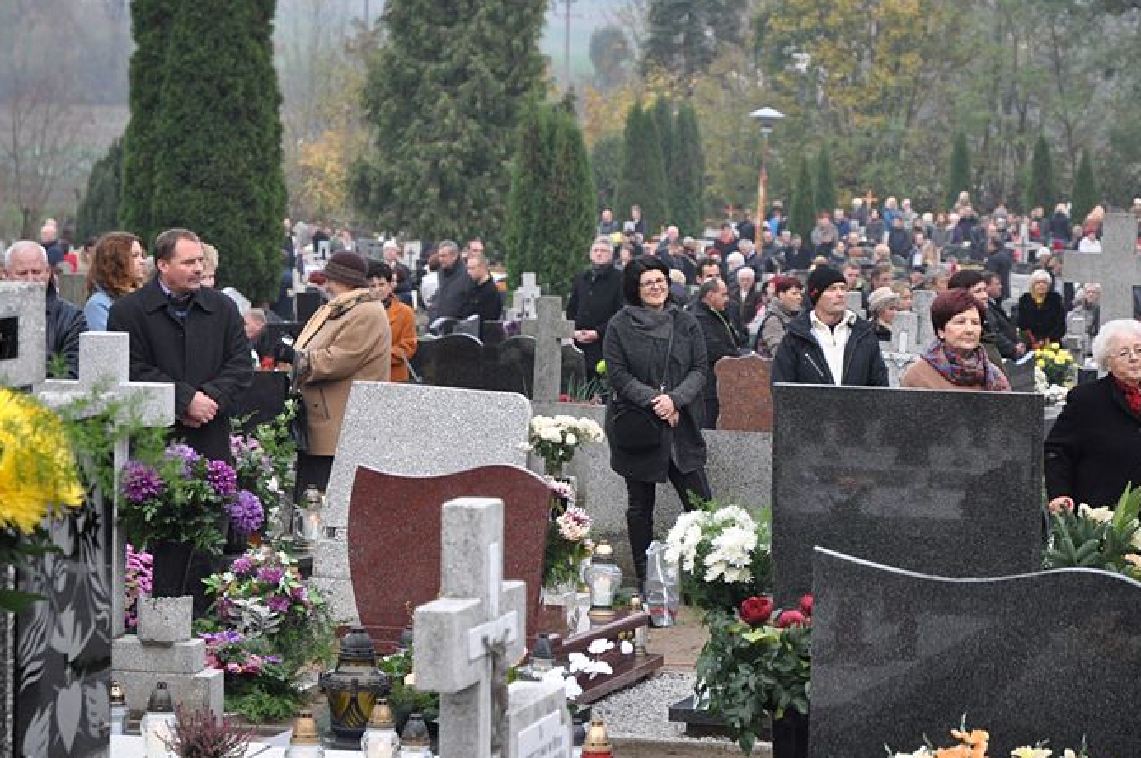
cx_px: 660
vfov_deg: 10.6
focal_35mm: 129
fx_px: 4085
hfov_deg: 15.9
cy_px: 367
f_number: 4.5
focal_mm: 70
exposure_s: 1/320
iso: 800
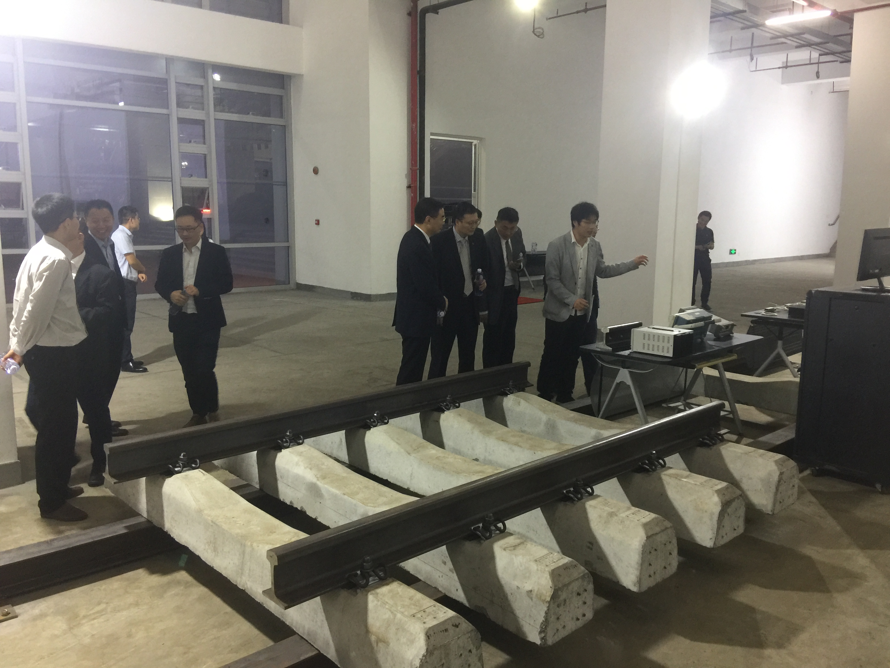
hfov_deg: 61.7
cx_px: 445
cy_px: 334
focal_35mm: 29
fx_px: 746
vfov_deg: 48.2
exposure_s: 1/17
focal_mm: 4.15
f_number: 2.2
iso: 80
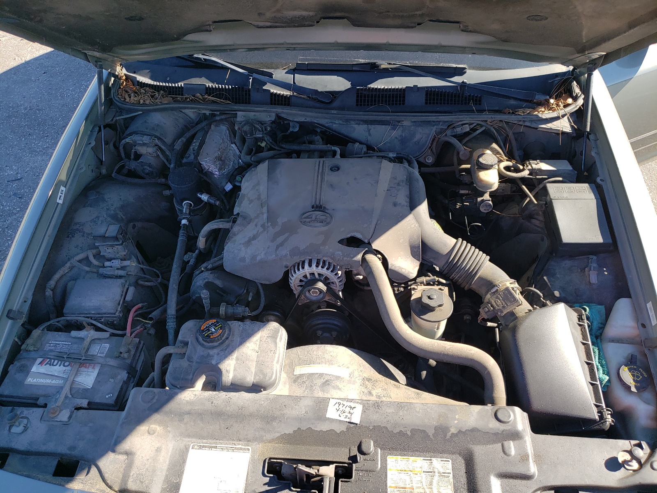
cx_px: 328
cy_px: 246
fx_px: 493
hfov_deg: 67.3
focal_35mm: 26
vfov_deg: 53.1
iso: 50
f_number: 1.5
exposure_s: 1/588
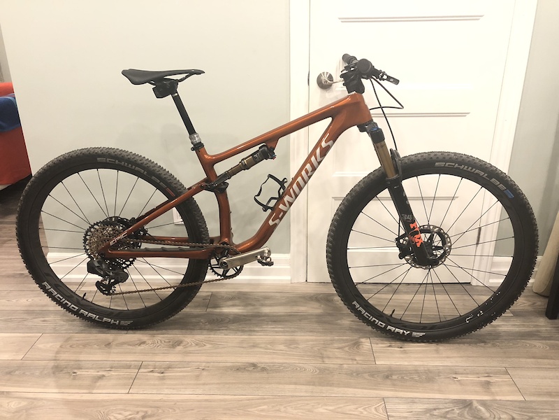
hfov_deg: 63.4
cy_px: 210
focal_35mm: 28
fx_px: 452
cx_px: 280
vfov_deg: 49.7
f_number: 1.8
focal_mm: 4
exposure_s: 1/15
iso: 64
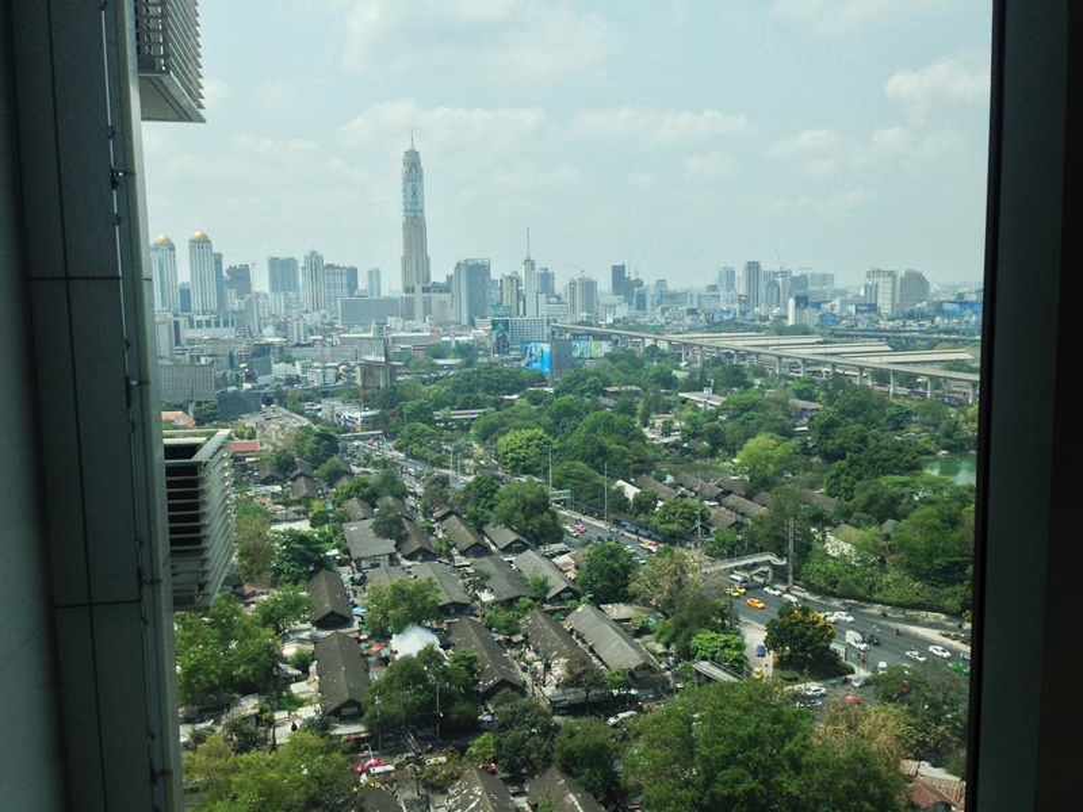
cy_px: 406
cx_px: 542
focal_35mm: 33
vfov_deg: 42.9
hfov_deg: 55.4
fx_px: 1032
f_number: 2.4
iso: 50
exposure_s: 1/1261
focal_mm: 4.12
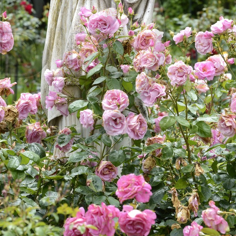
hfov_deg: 4.6
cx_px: 54
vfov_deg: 4.6
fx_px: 2939
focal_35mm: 381
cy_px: 34
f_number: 10
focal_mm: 185
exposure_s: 1/125
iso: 200
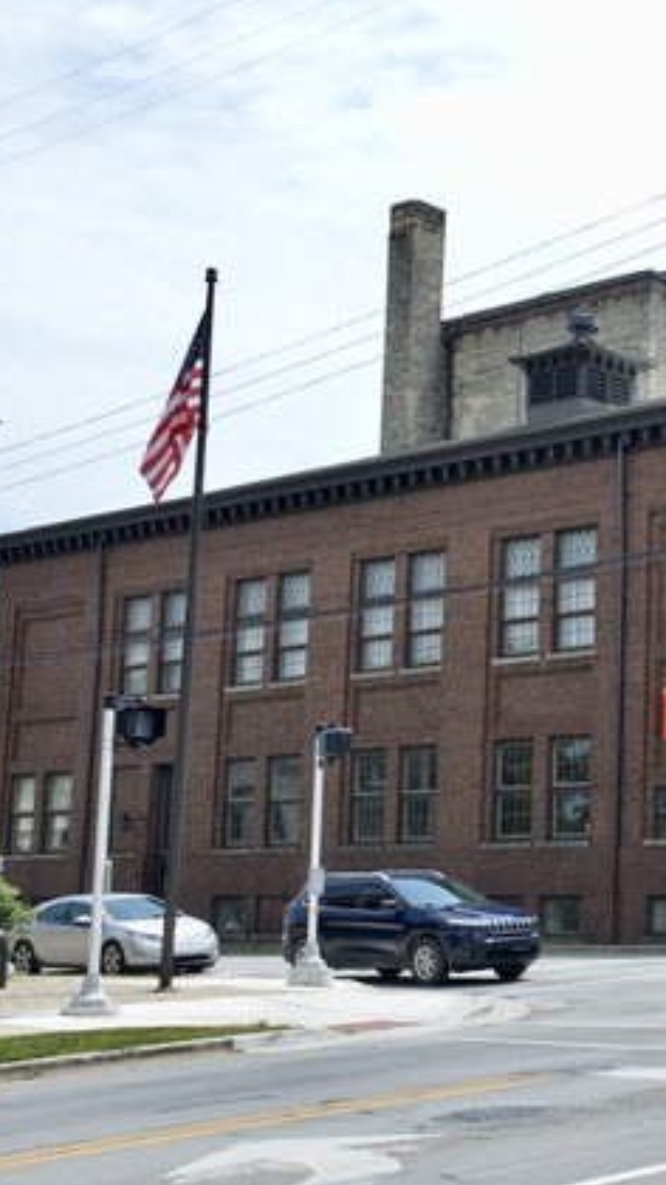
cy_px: 590
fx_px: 1879
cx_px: 779
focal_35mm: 60
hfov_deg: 19.1
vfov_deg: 35.0
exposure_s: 1/250
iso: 100
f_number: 8
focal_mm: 25
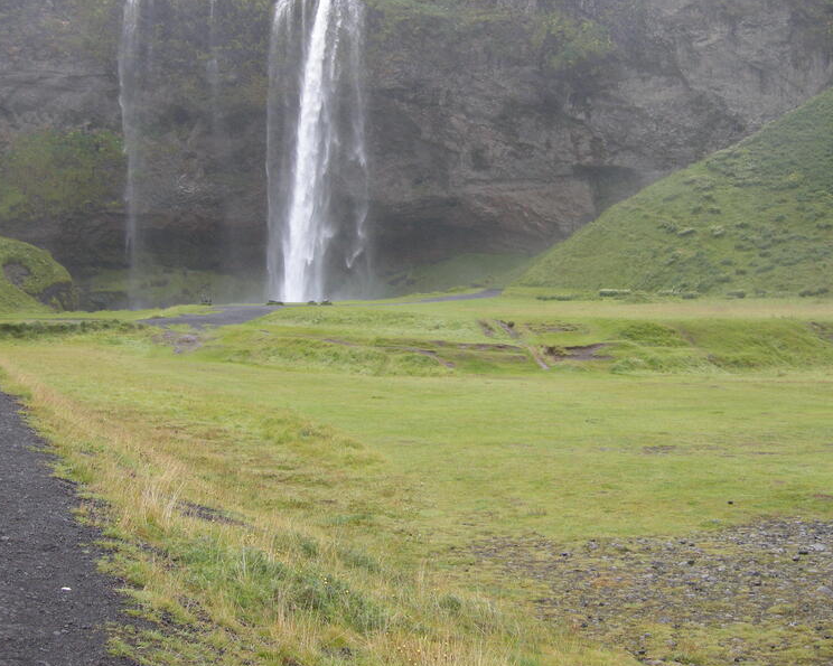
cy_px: 248
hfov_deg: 39.5
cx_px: 475
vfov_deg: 31.9
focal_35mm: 47
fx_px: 1159
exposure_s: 1/151
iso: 100
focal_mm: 7.5
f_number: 4.3
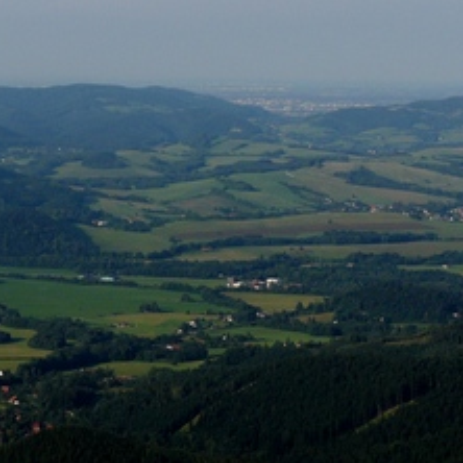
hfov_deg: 14.8
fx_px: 1770
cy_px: 236
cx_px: 106
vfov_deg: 14.9
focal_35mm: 117
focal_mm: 8.8
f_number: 5.6
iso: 100
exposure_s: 1/500
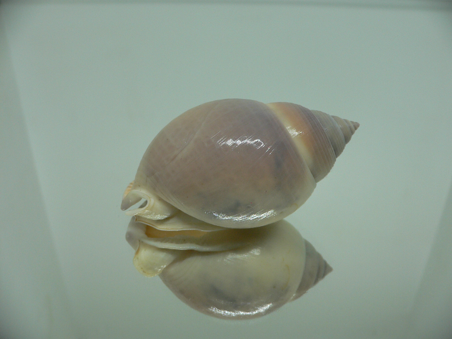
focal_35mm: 35
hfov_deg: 52.6
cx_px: 226
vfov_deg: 40.7
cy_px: 170
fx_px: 457
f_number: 2.8
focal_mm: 4.6
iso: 100
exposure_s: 1/60
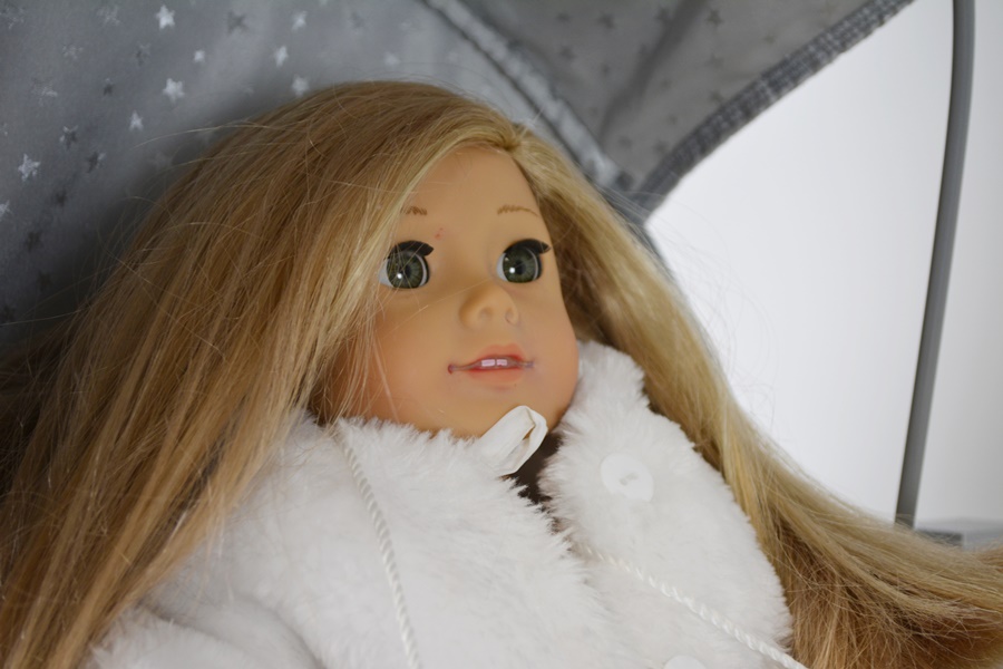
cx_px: 502
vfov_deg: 19.7
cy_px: 334
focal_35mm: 69
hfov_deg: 29.2
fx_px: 1922
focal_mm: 46
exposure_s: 1/100
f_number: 5.3
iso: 400
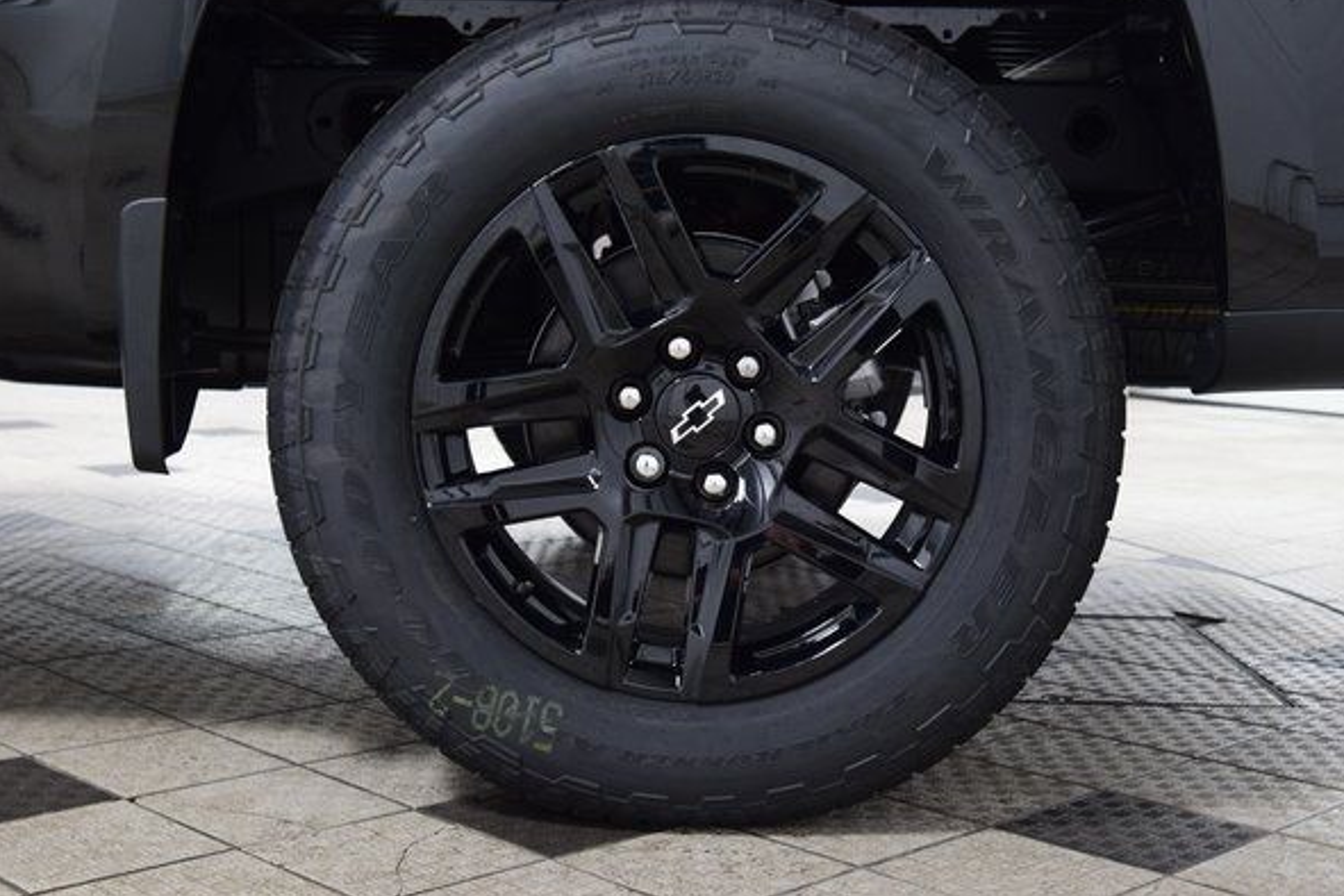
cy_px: 417
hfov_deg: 38.2
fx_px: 1941
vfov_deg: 26.0
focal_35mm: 52
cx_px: 705
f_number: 6.3
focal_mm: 32
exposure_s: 1/15
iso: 1400
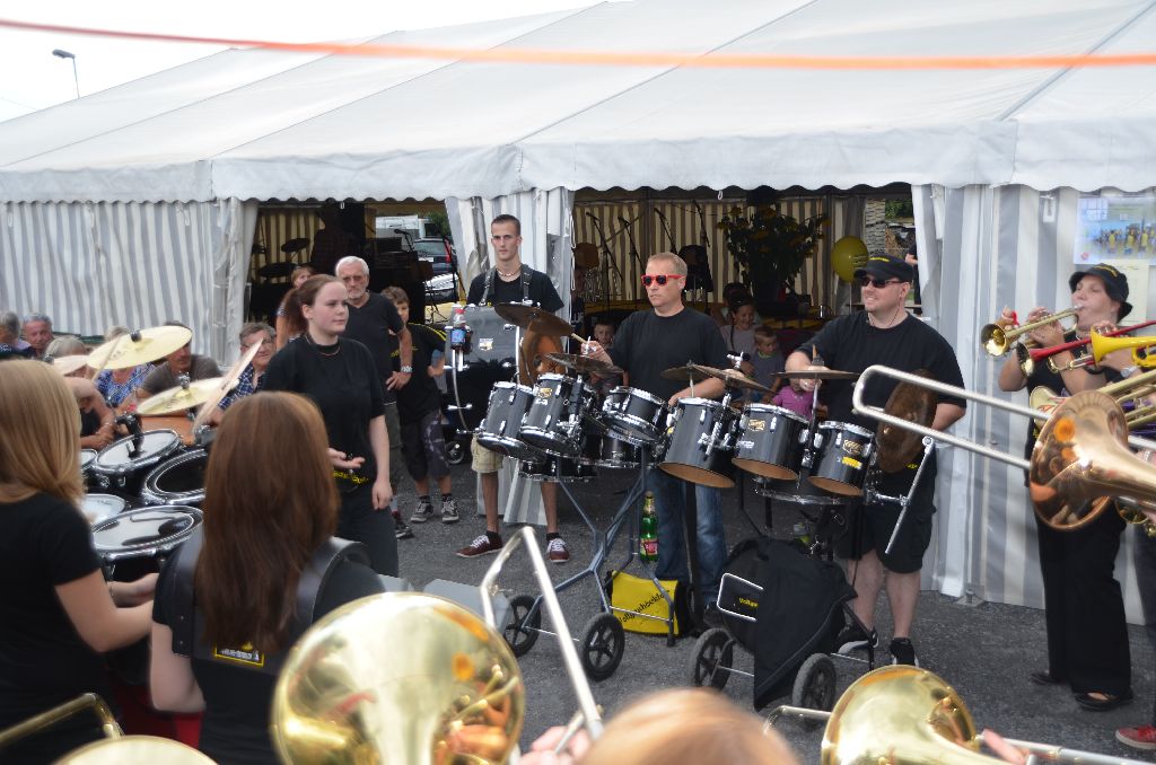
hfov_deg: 45.0
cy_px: 382
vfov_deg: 30.7
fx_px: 1394
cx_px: 578
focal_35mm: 44
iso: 140
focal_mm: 29
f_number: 4
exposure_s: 1/200
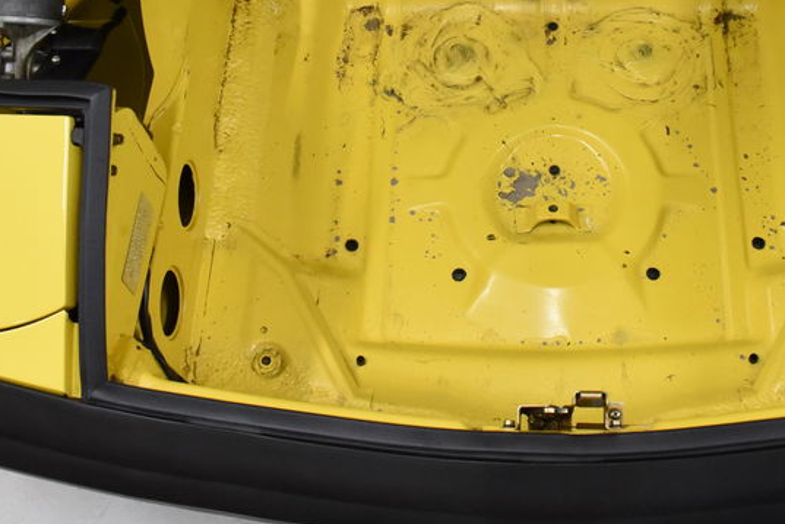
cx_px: 541
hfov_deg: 32.5
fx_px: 1330
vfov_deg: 21.8
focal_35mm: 61
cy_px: 68
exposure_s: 1/200
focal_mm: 32
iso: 8000
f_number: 7.1
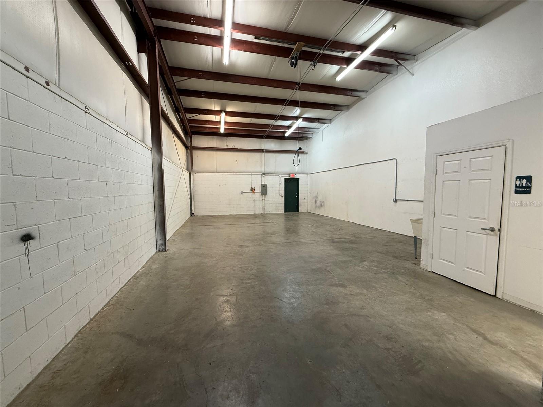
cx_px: 272
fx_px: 220
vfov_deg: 85.7
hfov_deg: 102.1
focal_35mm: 14
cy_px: 204
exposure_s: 1/60
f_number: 2.2
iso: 200
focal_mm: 2.22
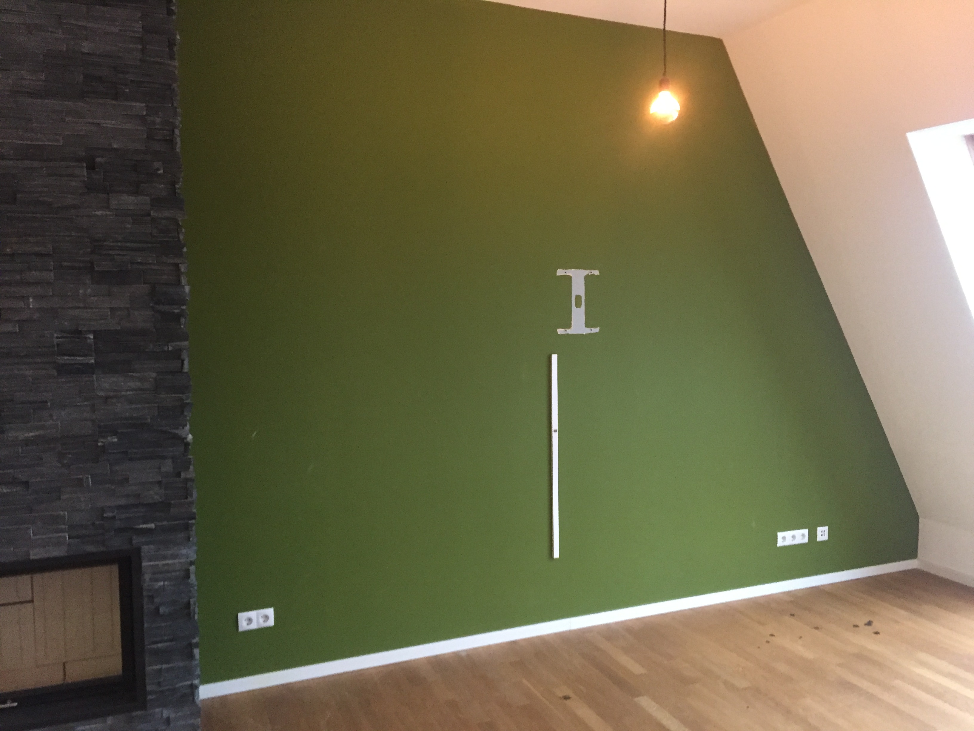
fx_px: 816
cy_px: 366
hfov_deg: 61.7
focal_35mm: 29
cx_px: 487
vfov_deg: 48.2
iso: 250
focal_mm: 4.15
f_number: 2.2
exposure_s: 1/17
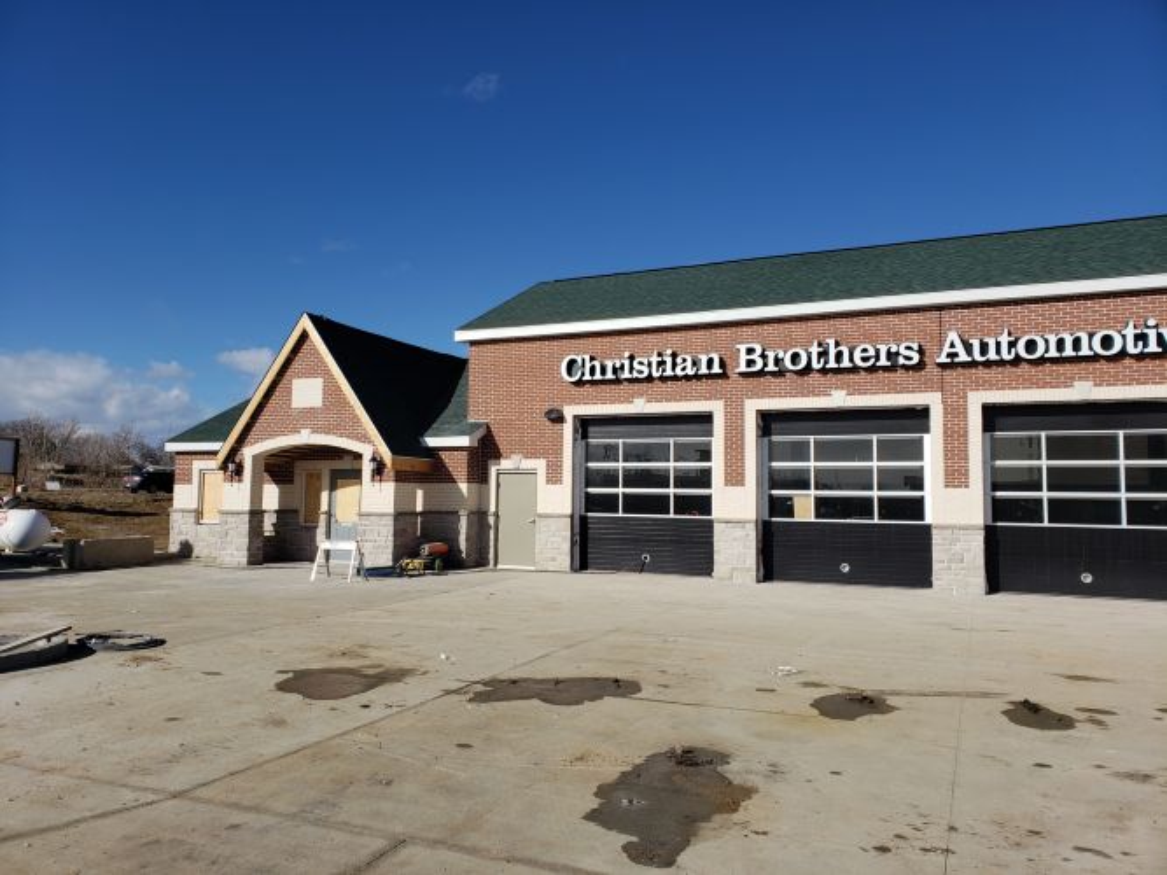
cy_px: 438
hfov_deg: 67.3
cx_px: 584
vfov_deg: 53.0
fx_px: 876
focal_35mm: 26
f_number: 2.4
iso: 50
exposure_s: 1/2662
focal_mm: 4.3
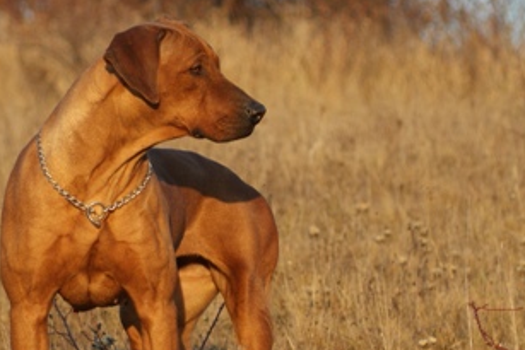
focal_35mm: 380
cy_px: 263
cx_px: 145
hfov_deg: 5.4
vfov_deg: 3.6
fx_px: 5543
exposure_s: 1/250
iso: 200
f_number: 5.6
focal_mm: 135
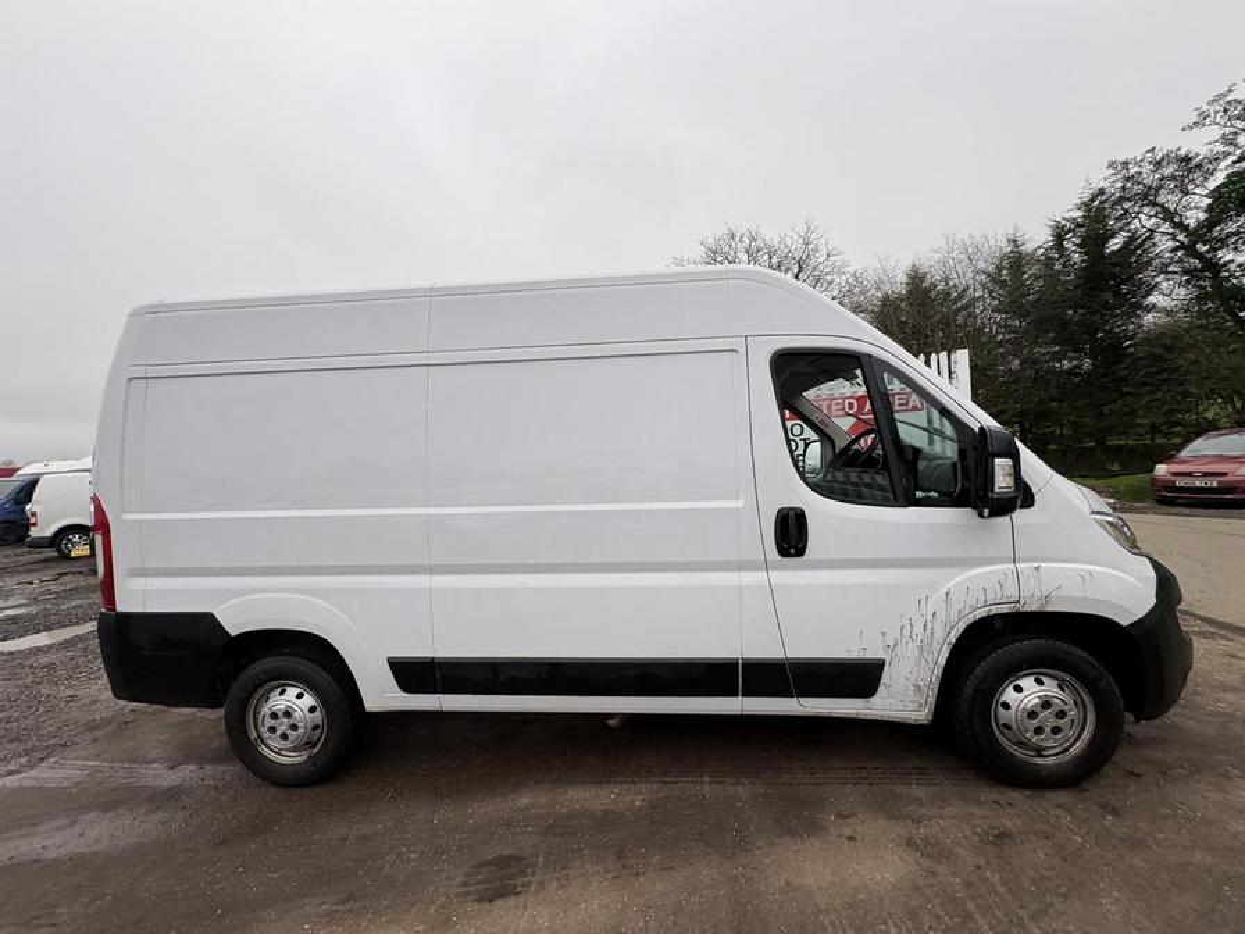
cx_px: 622
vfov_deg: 85.7
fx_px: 504
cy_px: 467
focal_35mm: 14
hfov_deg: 102.1
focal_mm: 2.22
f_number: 2.2
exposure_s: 1/121
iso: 40
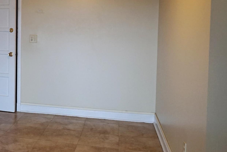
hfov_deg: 38.3
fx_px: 298
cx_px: 14
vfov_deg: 28.2
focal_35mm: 47
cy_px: 43
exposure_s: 1/40
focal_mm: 13
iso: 1000
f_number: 8
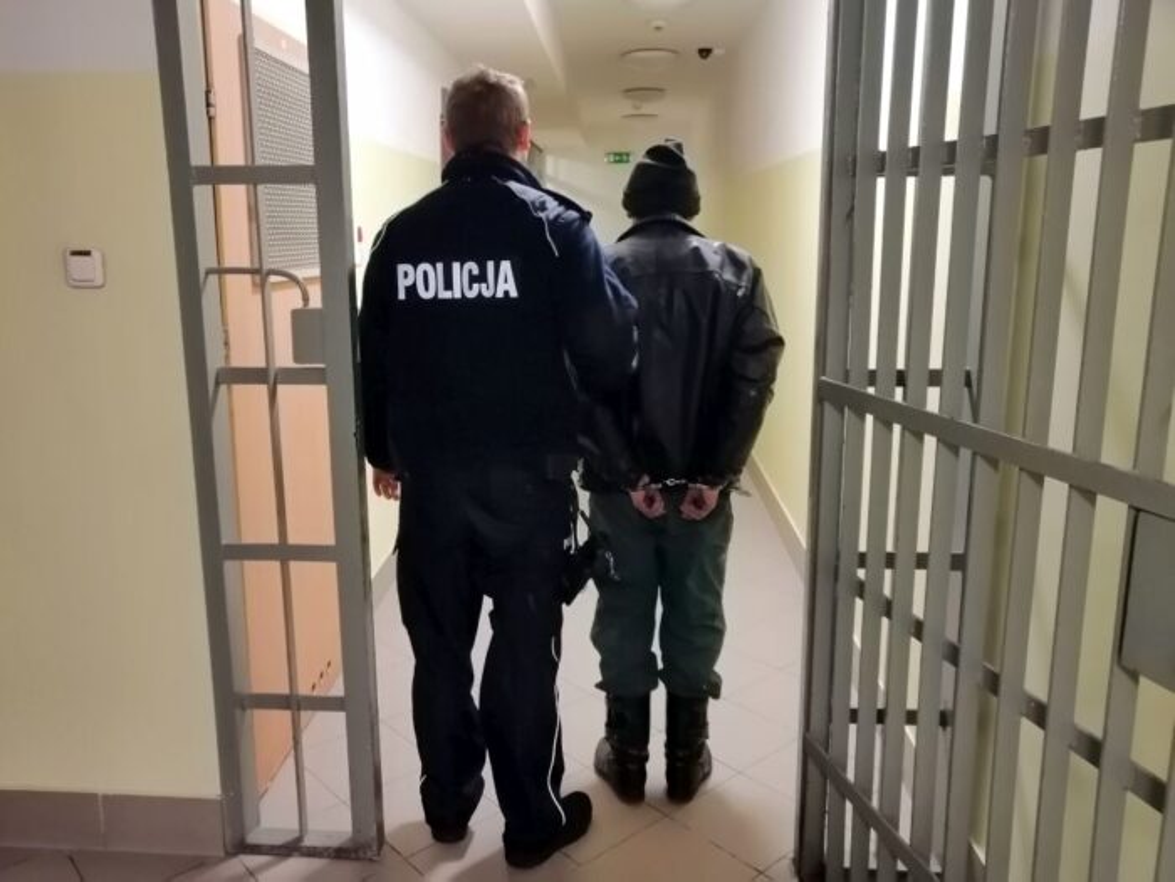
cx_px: 588
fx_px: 883
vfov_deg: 53.1
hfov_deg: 67.3
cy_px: 441
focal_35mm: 26
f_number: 1.8
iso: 500
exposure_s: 1/25
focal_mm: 3.95
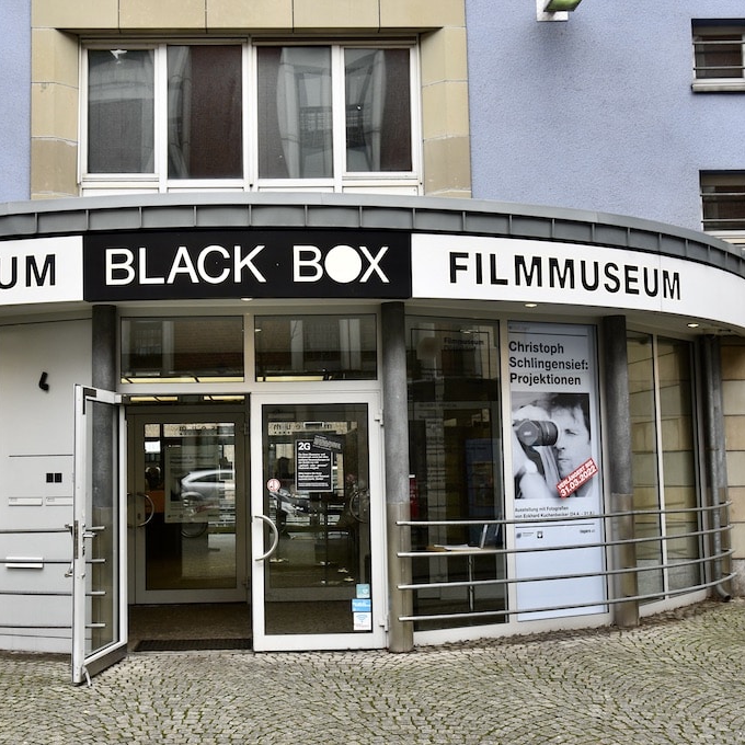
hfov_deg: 40.7
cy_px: 372
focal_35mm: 41
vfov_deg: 40.9
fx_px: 998
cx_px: 294
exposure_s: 1/125
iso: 400
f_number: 5.6
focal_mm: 32
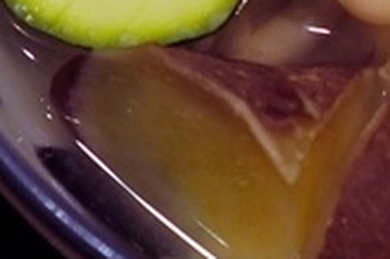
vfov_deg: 3.7
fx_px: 3961
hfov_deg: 5.6
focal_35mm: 366
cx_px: 682
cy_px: -235
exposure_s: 1/100
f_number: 2.8
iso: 1000
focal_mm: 45
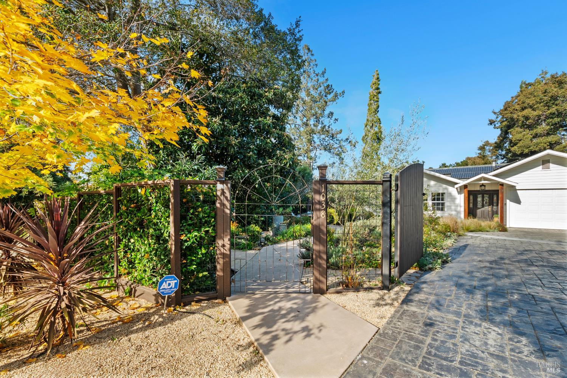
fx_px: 236
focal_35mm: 15
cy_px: 189
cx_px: 284
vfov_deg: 77.3
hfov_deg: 100.4
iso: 100
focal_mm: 10
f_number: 8
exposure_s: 1/50
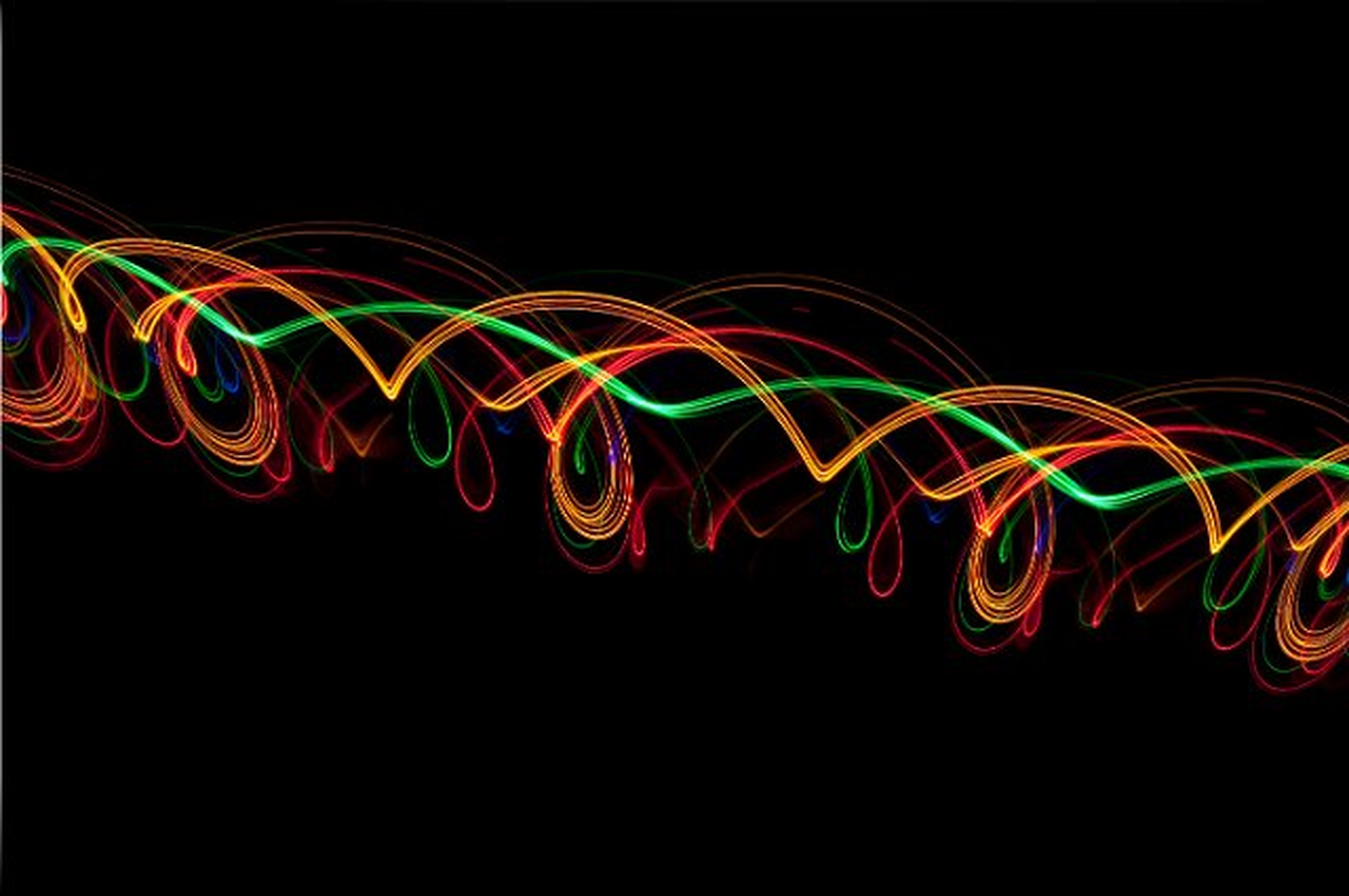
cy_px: 448
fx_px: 1871
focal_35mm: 50
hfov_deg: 39.6
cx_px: 674
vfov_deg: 26.9
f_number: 8
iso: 200
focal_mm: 50
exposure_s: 1/1.25
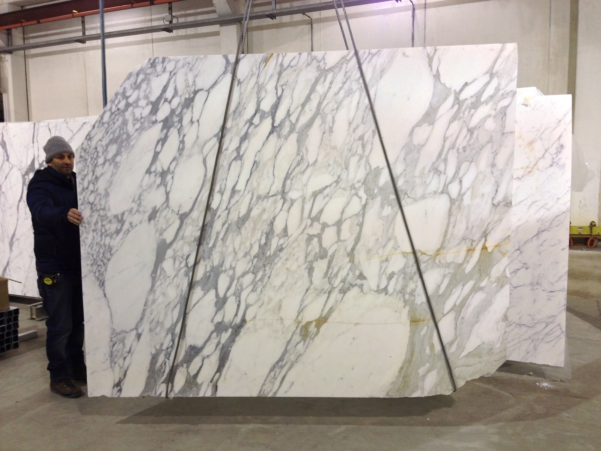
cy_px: 226
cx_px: 300
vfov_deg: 42.9
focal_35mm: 33
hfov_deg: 55.4
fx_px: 573
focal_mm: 4.13
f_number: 2.4
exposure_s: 1/20
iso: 64
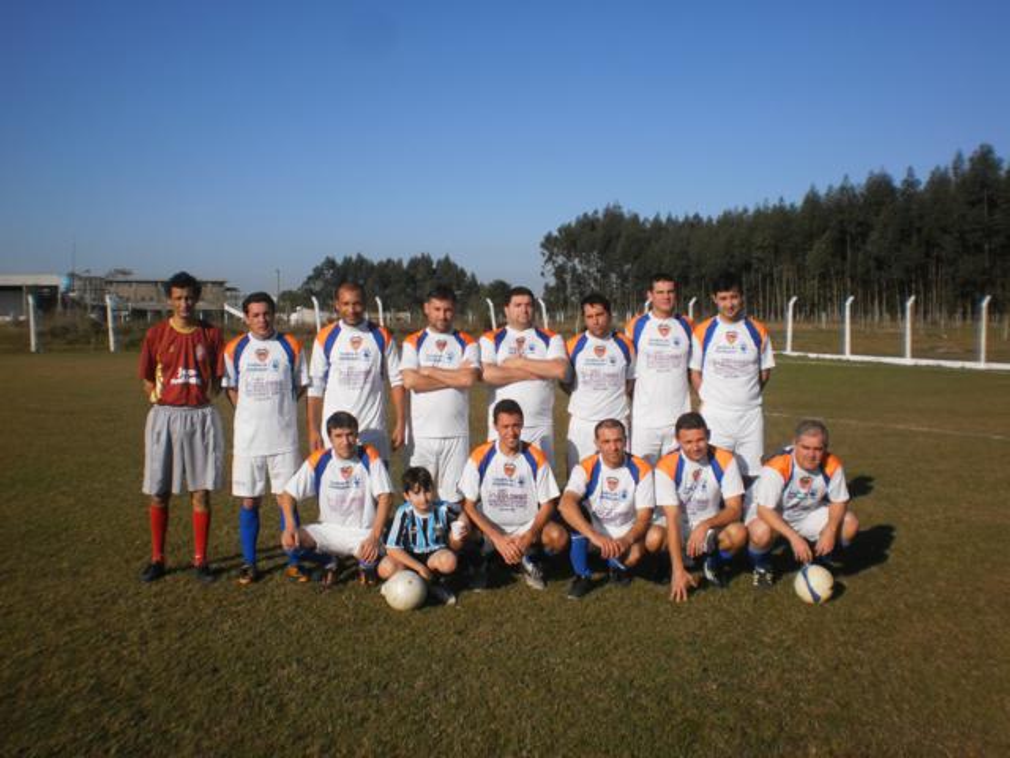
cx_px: 505
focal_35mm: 36
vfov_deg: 39.7
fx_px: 1050
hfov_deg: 51.4
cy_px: 379
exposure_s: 1/1250
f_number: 4.6
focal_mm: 6.3
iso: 100
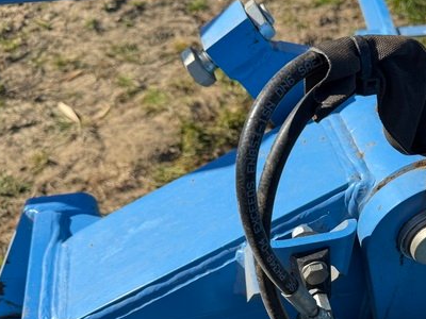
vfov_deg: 36.4
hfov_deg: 46.7
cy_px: 218
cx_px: 302
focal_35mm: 39
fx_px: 480
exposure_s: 1/3279
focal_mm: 6.76
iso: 80
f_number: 1.78
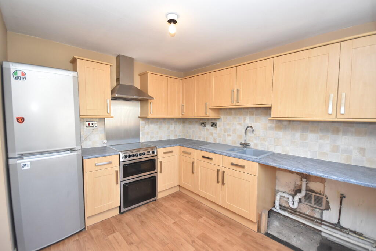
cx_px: 188
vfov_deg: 77.3
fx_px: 157
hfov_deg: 100.4
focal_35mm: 15
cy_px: 126
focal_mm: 10
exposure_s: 1/160
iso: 800
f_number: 4.5
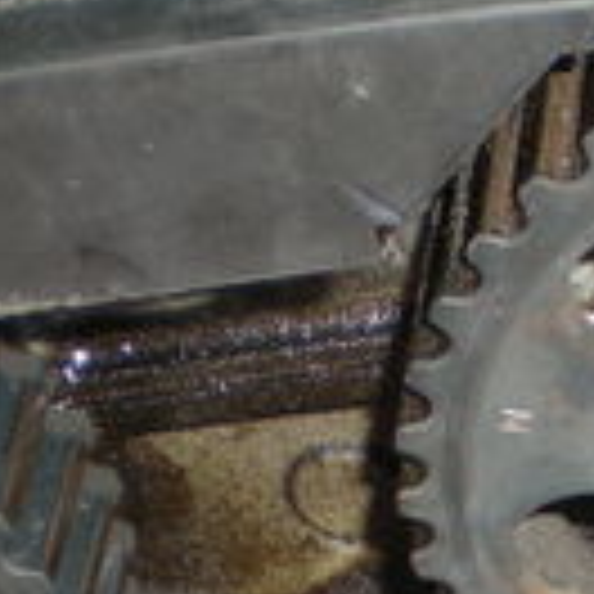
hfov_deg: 10.7
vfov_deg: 10.3
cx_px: 477
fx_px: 3164
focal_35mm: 163
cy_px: 972
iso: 50
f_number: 3.1
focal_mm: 6.3
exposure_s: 1/30
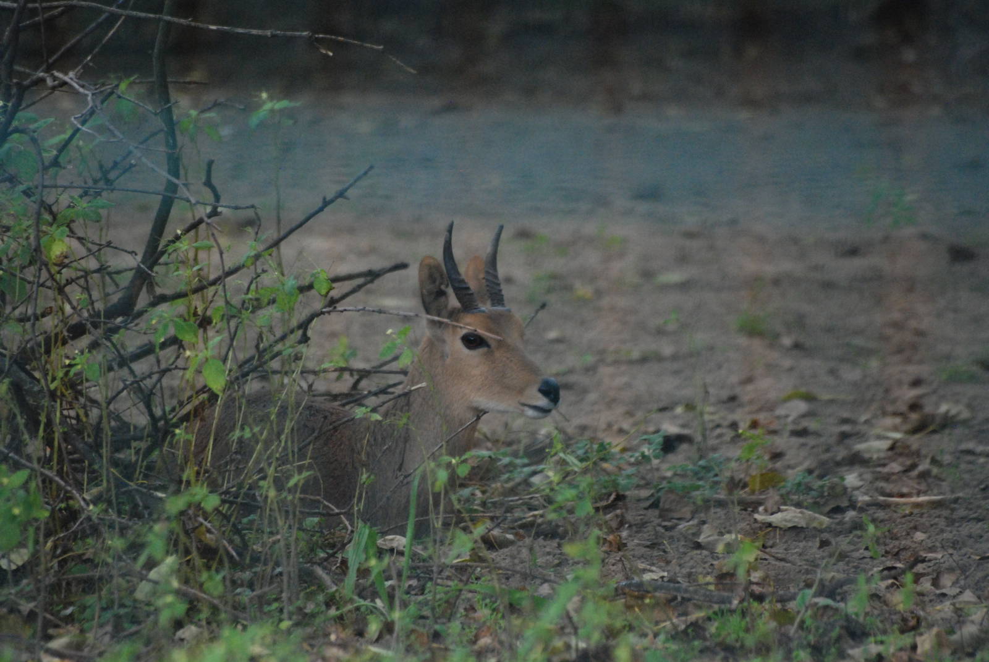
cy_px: 331
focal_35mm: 450
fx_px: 12377
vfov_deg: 3.1
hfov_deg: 4.6
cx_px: 494
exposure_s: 1/160
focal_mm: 300
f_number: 5.6
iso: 1600
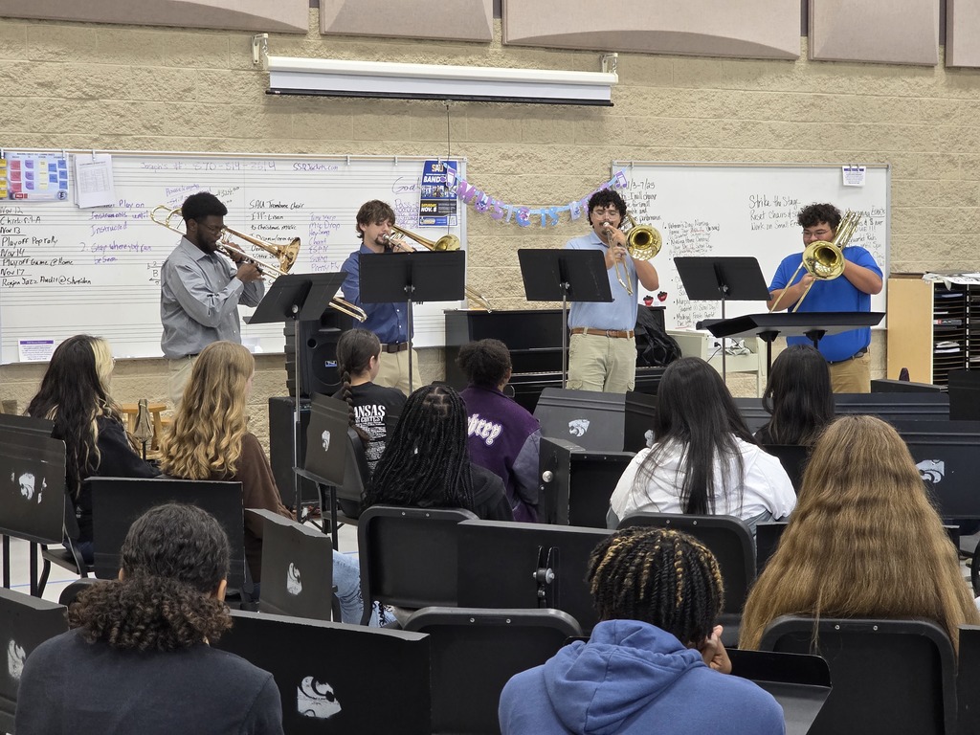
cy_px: 368
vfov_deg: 21.3
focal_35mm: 69
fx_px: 1953
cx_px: 490
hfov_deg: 28.2
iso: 320
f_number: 2.4
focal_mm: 7.9
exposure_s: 1/120
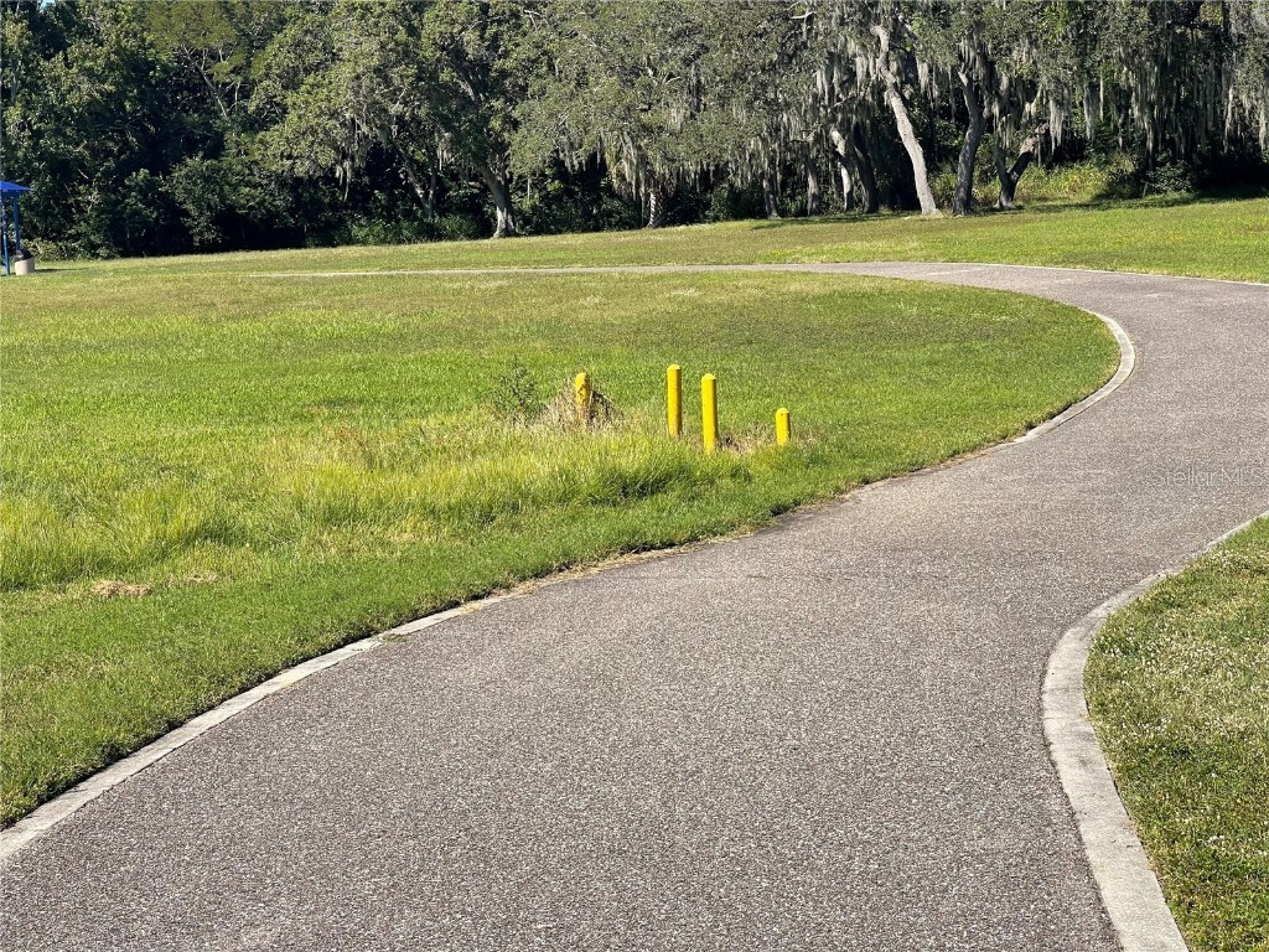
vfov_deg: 22.9
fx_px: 2346
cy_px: 476
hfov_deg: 30.3
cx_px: 634
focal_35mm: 64
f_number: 2.2
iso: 20
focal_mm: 7.5
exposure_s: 1/995
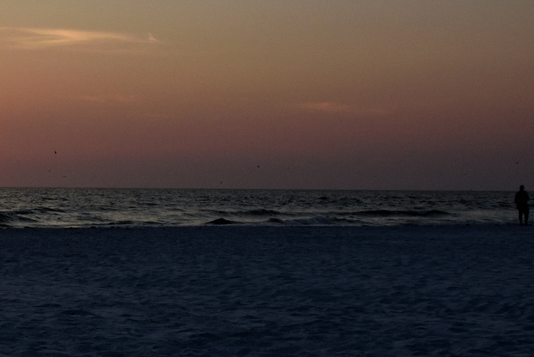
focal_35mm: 98
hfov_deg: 18.8
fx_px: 1454
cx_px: -218
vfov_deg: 14.0
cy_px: 181
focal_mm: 24
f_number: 8
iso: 1000
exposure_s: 1/1600
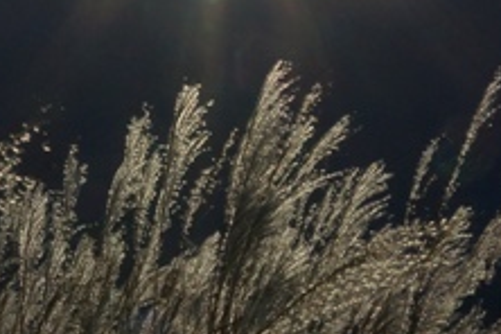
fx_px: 3379
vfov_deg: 5.7
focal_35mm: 243
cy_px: 71
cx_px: 210
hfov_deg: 8.5
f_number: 29
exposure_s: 1/400
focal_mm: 45
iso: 200
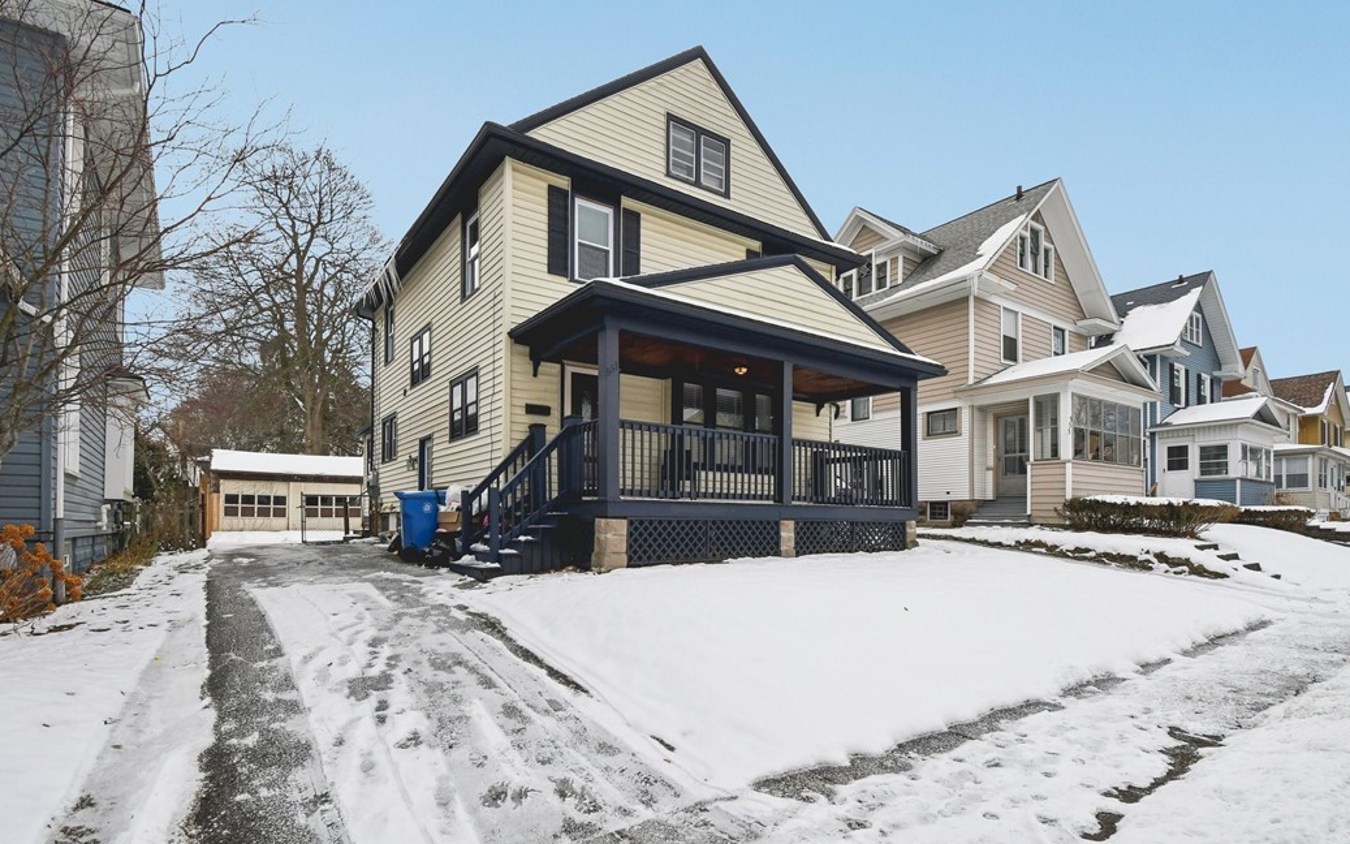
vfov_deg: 71.2
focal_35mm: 16
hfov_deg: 97.8
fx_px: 589
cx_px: 651
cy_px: 428
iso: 400
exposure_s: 1/640
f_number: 8
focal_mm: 10
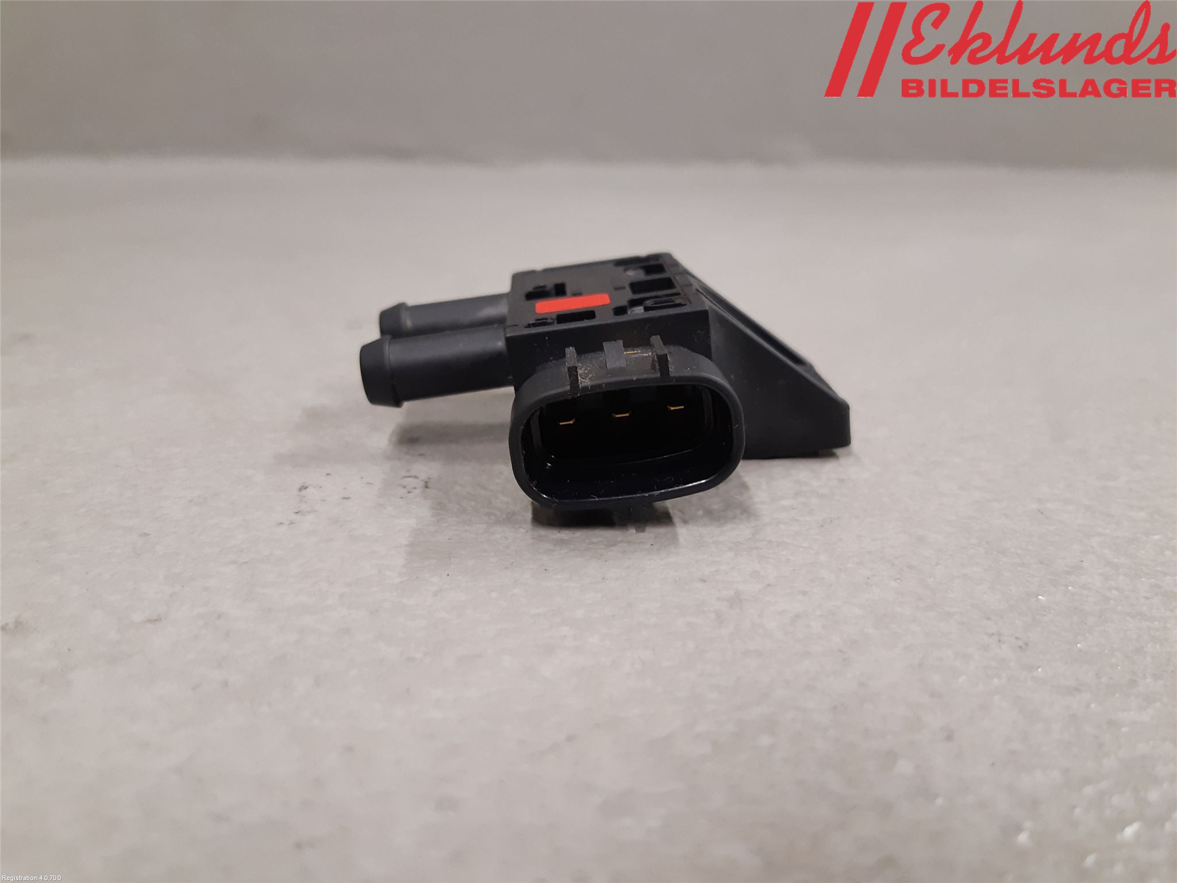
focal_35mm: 26
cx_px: 588
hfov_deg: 67.3
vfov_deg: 53.1
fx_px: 884
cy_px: 442
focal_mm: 3.93
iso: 160
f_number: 1.7
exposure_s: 1/50
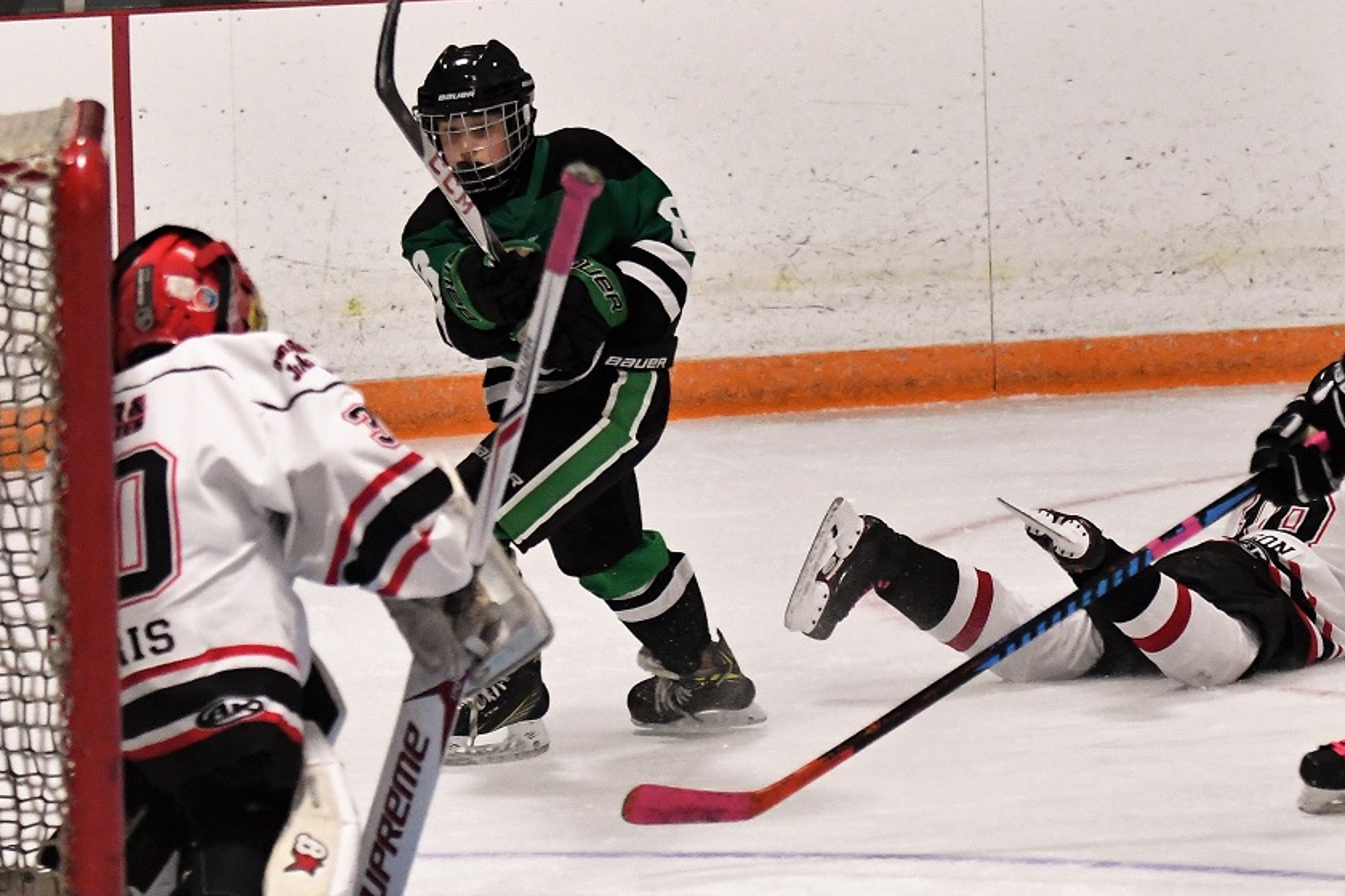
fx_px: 5417
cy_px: 574
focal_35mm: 145
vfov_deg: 9.5
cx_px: 869
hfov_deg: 14.1
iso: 3200
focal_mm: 70
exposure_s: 1/1000
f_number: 2.8
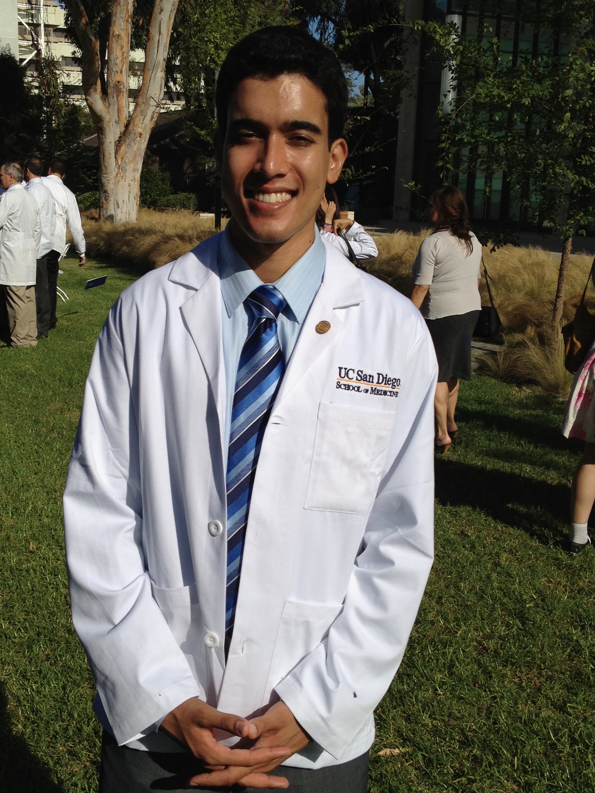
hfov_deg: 30.2
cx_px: 265
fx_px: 1100
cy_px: 409
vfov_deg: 39.7
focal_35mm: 48
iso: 64
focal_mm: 4.28
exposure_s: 1/3953
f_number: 2.4
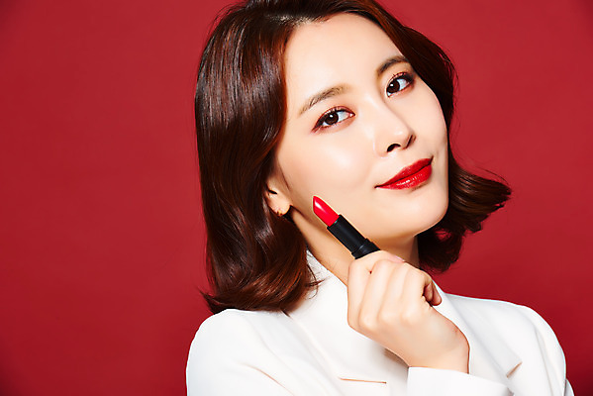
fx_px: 3296
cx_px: 296
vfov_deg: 6.9
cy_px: 198
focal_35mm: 200
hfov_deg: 10.3
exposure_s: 1/125
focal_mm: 200
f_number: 16
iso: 100
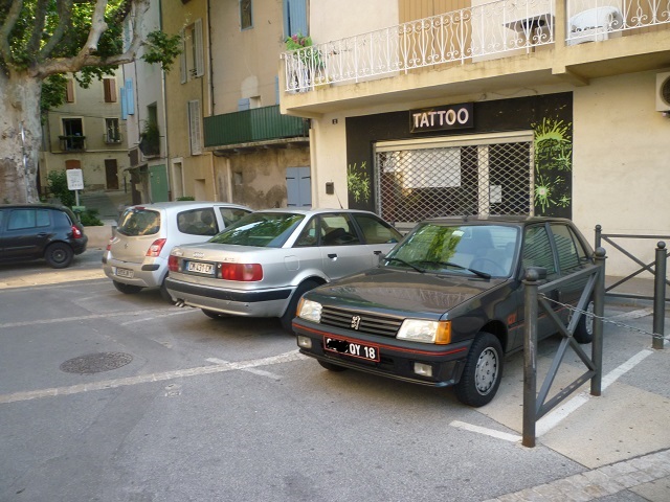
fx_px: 561
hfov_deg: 61.7
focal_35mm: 29
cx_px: 335
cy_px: 251
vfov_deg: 48.2
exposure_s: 1/125
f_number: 3.3
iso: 160
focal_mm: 5.2
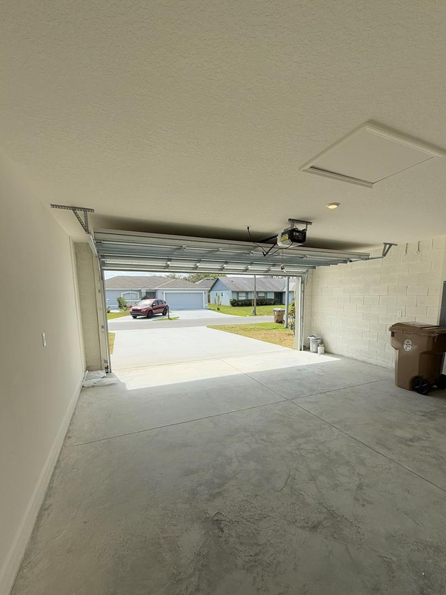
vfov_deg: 93.9
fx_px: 275
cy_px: 338
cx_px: 249
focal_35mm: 16
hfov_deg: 77.8
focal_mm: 2.22
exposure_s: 1/2237
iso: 50
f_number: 2.2
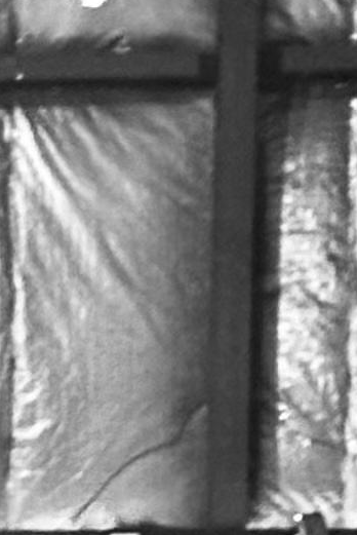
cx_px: -223
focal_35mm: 386
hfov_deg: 3.5
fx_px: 5734
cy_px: 1687
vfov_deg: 5.0
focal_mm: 6.86
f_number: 1.78
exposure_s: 1/30
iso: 500
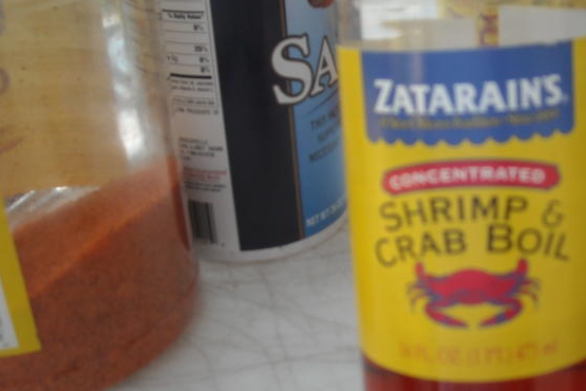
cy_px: 200
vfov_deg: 23.0
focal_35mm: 59
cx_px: 456
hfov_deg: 33.1
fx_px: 960
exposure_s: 1/74
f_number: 2.8
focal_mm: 5.7
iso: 64
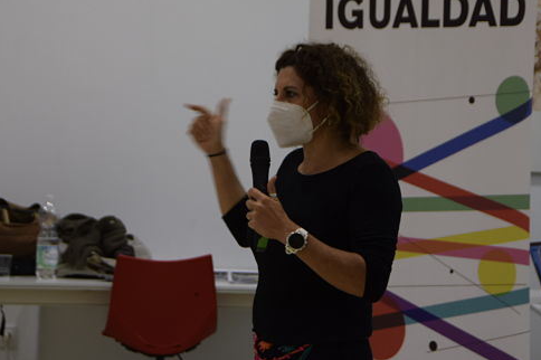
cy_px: 136
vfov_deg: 8.3
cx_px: 244
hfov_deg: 12.5
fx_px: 2478
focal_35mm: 165
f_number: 5
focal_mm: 80
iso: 640
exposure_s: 1/60
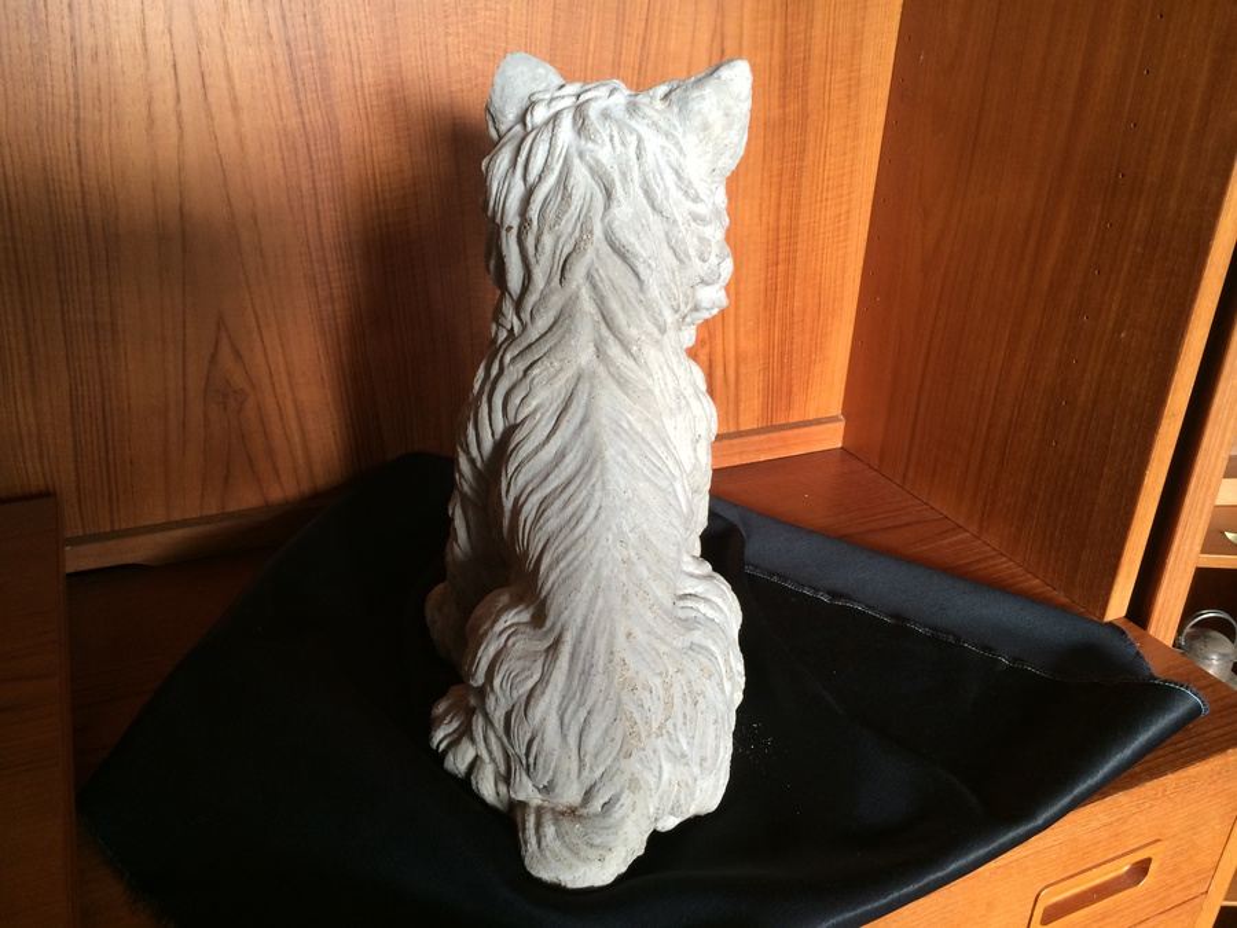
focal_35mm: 30
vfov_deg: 46.8
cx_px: 618
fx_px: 1072
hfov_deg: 60.0
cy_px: 464
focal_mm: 4.12
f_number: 2.2
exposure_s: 1/30
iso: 100
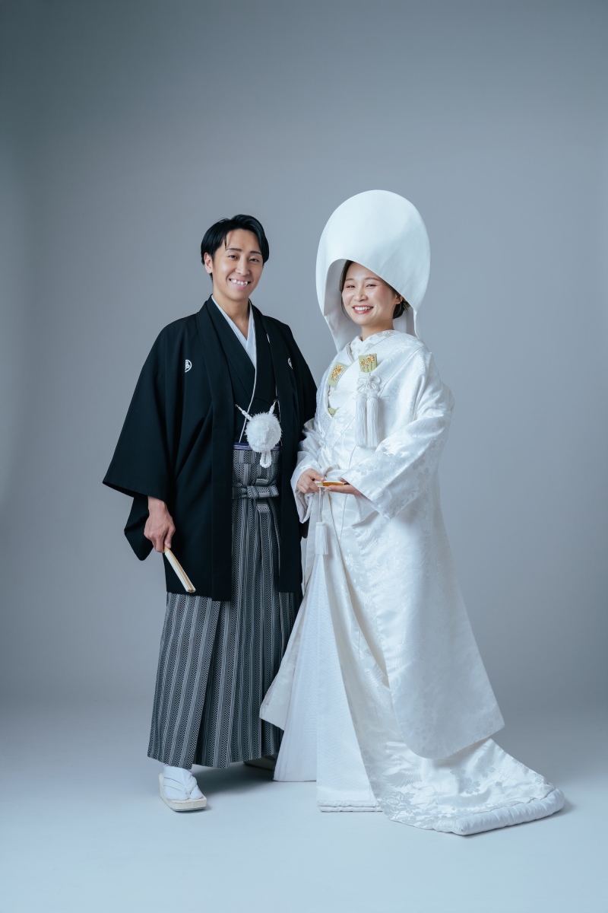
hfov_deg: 26.5
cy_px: 456
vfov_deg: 38.9
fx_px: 1292
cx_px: 304
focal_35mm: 51
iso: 200
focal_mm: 51
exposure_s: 1/125
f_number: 5
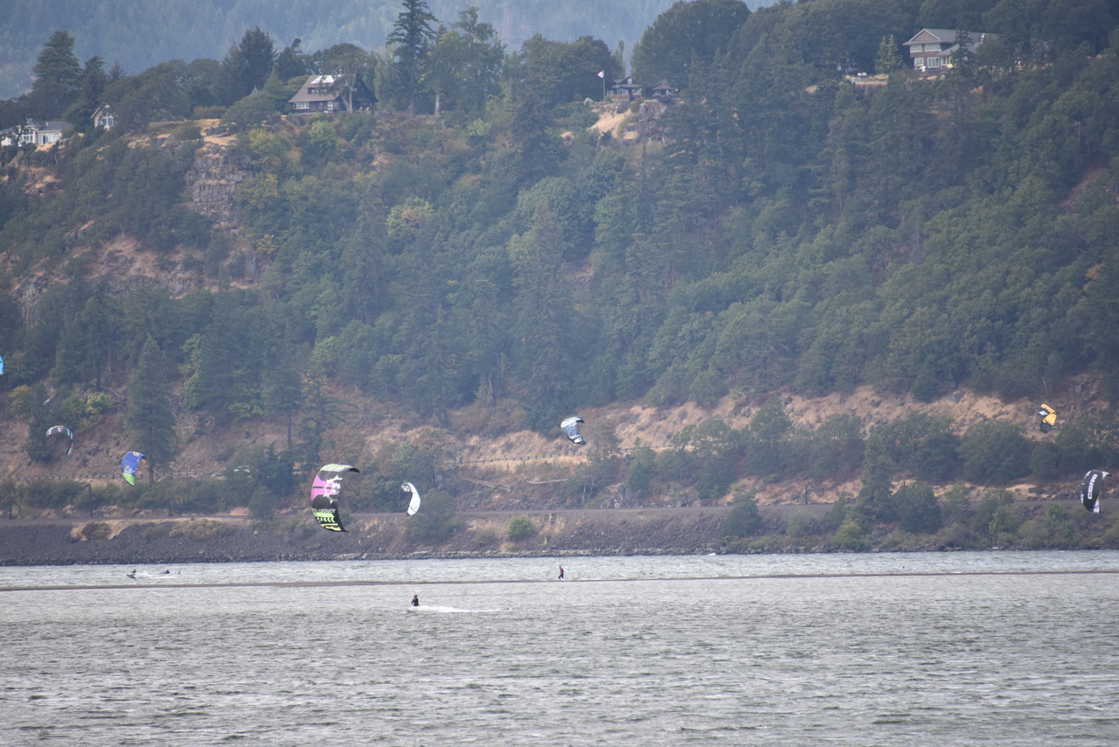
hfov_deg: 6.9
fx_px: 9327
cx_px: 560
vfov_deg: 4.6
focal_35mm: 300
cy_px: 374
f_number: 5.6
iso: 450
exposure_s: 1/640
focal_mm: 300
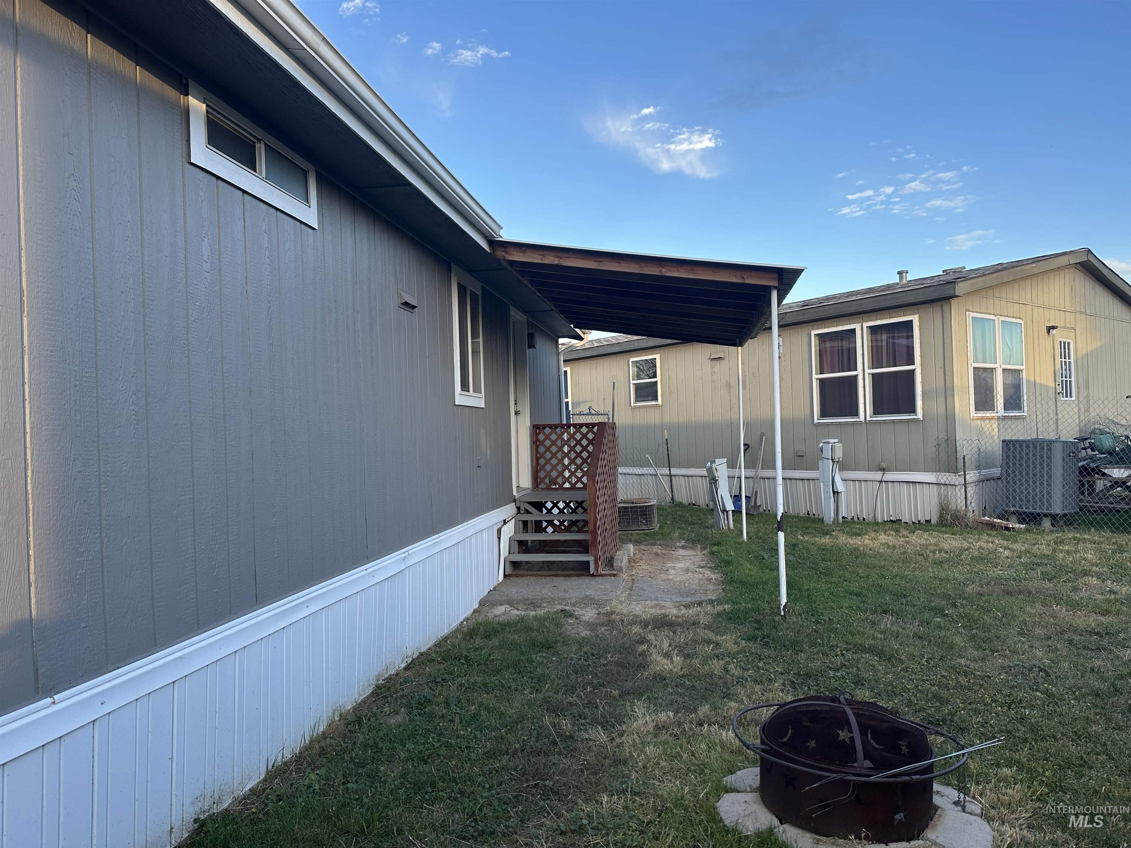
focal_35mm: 24
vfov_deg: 56.8
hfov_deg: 71.6
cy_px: 424
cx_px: 566
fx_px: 784
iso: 80
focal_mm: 6.86
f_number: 1.78
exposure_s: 1/406
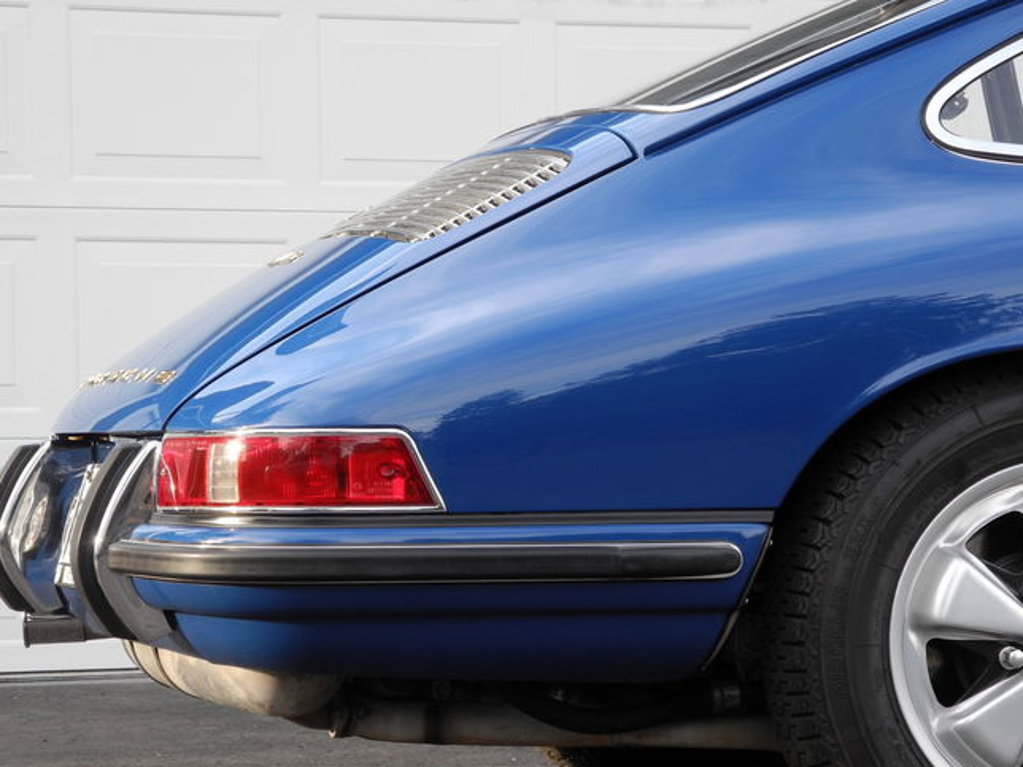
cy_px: 395
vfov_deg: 10.4
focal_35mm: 142
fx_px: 4196
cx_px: 532
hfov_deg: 13.9
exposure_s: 1/67.8
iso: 100
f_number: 4.5
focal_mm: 25.4
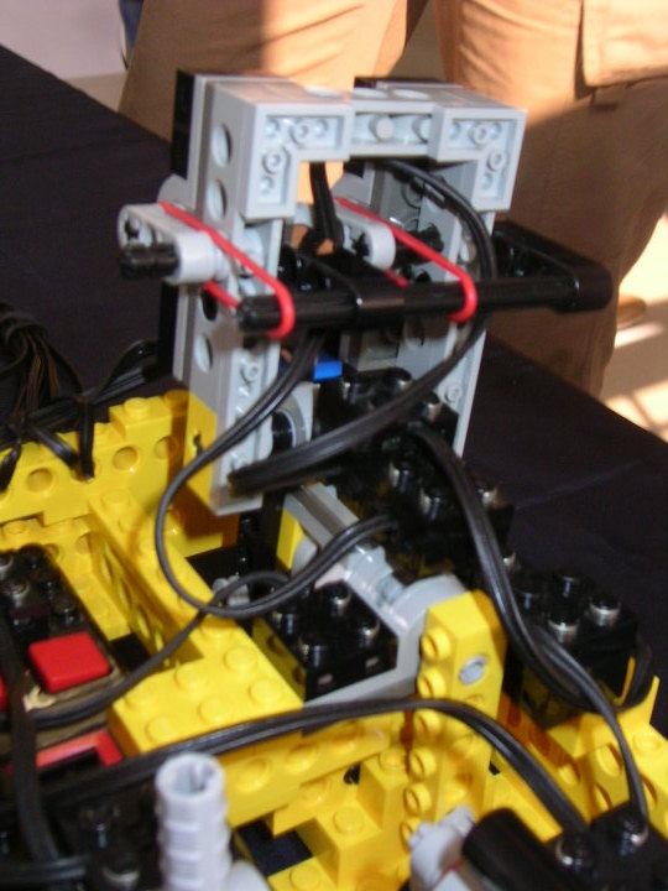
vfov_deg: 42.1
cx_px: 334
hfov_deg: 32.2
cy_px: 446
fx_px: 1158
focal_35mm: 45
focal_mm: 7
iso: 100
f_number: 5.6
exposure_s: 1/37.6
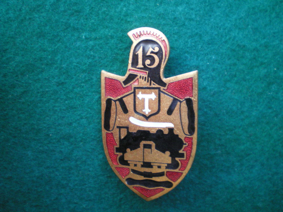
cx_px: 142
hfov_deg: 49.0
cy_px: 106
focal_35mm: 38
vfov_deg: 37.7
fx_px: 311
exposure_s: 1/20
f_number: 3.1
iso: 400
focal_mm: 6.3
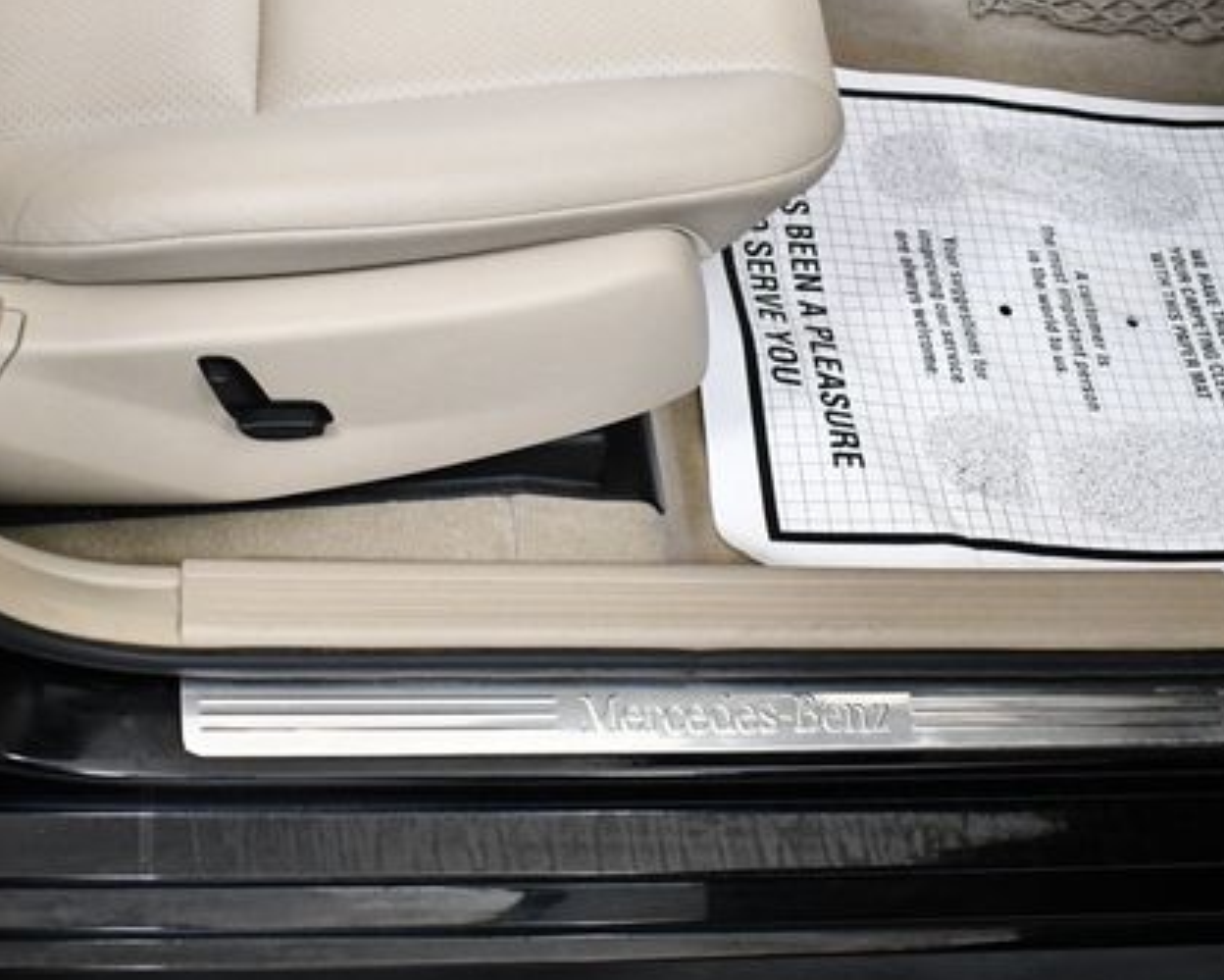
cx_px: 444
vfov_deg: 29.1
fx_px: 1884
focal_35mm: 52
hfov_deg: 35.7
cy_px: 474
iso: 2800
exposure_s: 1/125
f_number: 3.5
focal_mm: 18
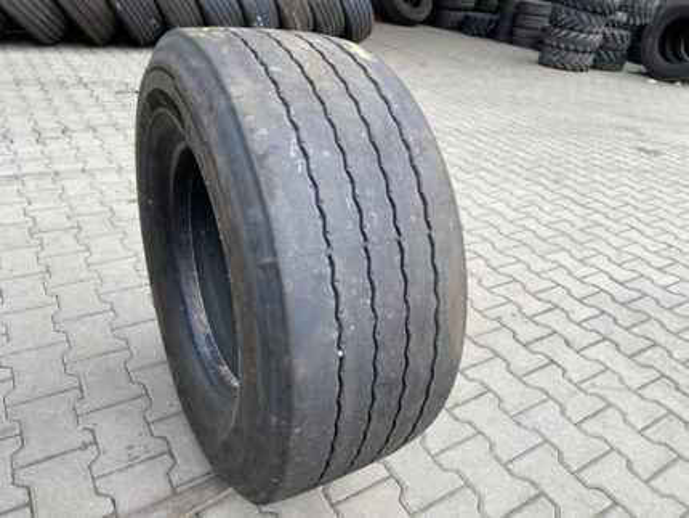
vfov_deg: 53.1
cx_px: 344
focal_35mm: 26
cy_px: 259
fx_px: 518
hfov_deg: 67.3
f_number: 1.8
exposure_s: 1/752
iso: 32
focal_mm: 4.25
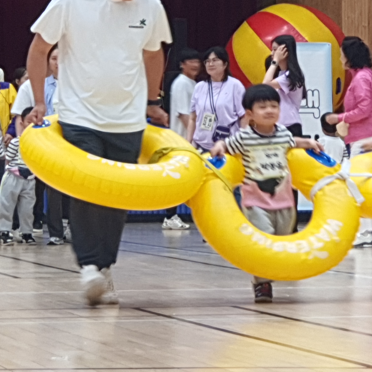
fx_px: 1532
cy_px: 122
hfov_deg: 13.7
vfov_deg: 13.8
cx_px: 333
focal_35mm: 126
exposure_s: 1/30
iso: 50
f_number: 2.1
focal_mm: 6
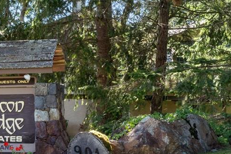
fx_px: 648
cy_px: 115
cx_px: -28
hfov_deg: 19.3
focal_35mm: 101
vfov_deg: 13.5
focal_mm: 31
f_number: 11
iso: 400
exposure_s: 1/45
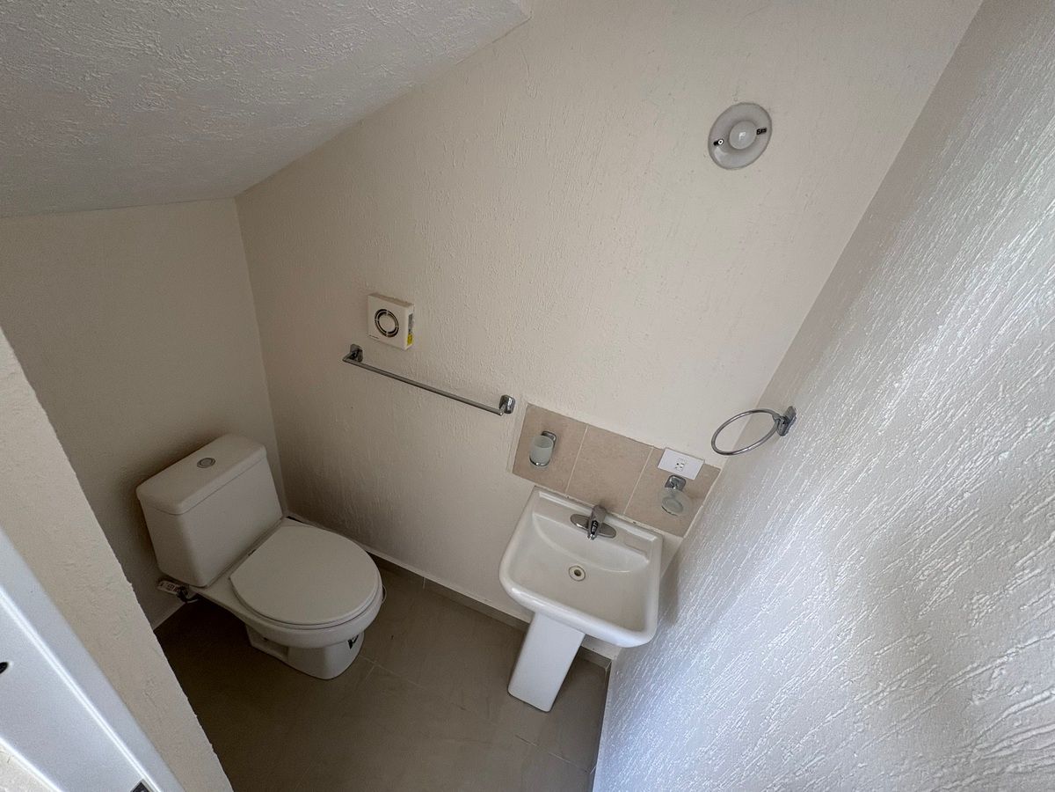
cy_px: 396
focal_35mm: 14
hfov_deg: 102.1
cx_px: 528
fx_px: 427
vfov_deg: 85.7
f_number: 2.2
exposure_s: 1/99
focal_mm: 2.22
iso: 160
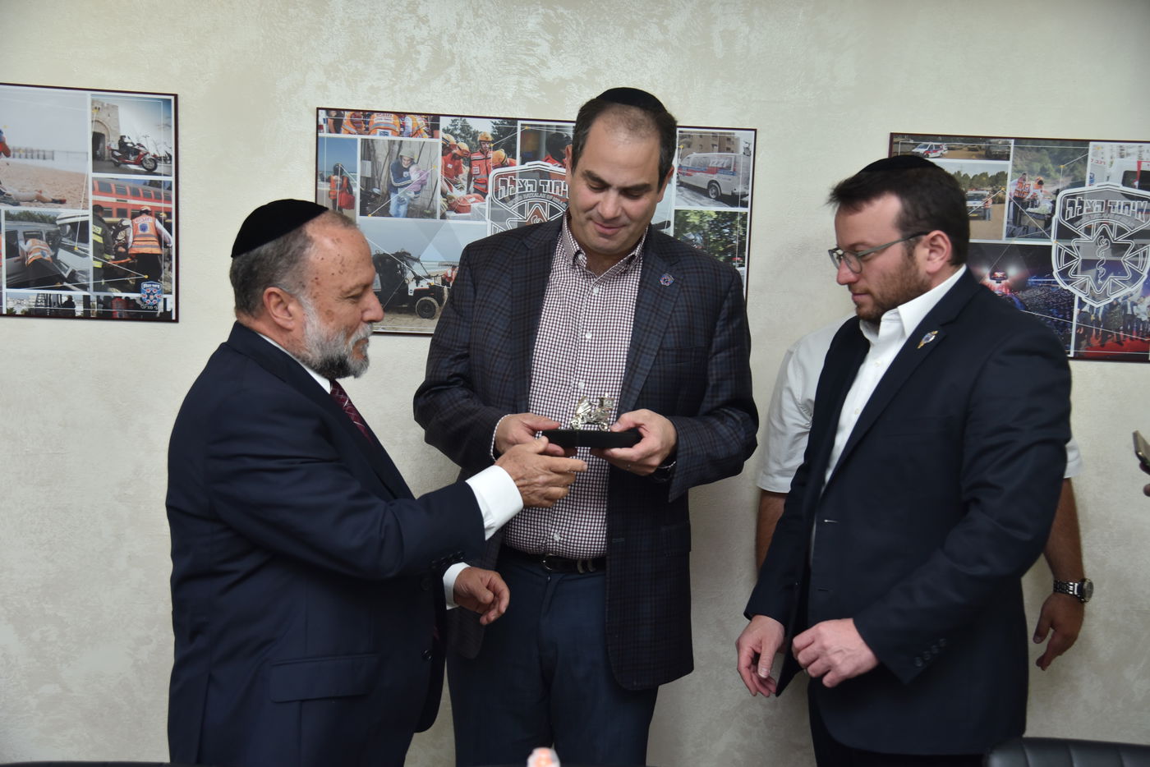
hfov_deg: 44.5
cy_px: 384
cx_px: 575
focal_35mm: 44
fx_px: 1406
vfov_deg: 30.5
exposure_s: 1/200
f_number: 4
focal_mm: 44
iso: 500
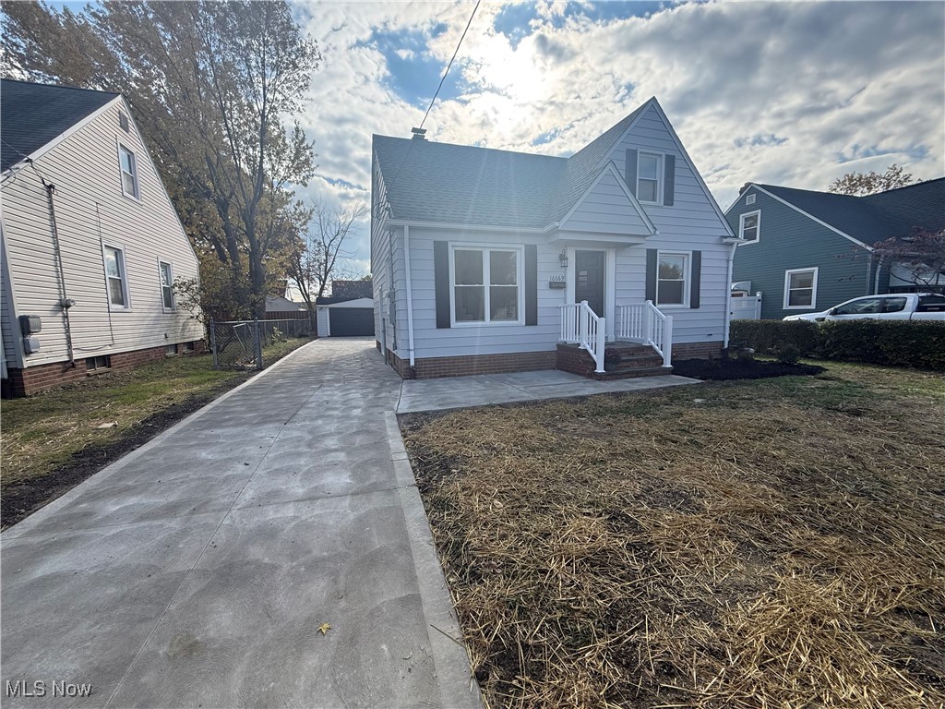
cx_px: 472
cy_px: 354
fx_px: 382
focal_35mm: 14
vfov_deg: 85.7
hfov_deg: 102.1
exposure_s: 1/1464
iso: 64
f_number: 2.2
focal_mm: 2.22
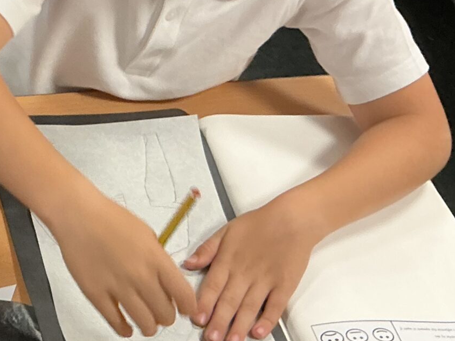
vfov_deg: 16.8
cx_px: -201
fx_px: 1157
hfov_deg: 19.7
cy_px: 200
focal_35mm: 88
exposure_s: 1/60
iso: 80
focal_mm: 3
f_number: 1.8
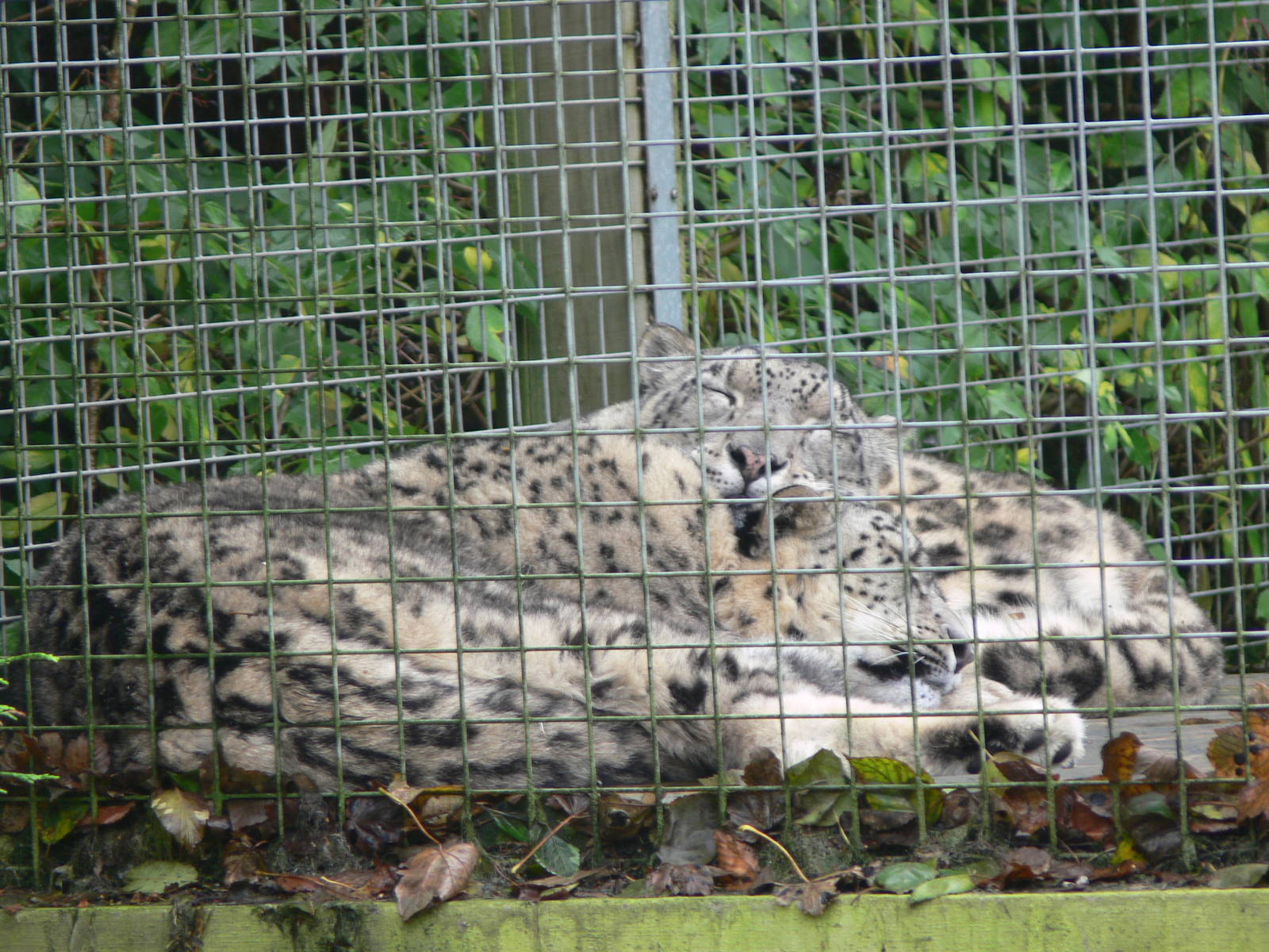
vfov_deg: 3.5
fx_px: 15397
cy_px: 476
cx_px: 634
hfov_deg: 4.7
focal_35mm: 420
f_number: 3.7
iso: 80
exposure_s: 1/40
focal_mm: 88.8
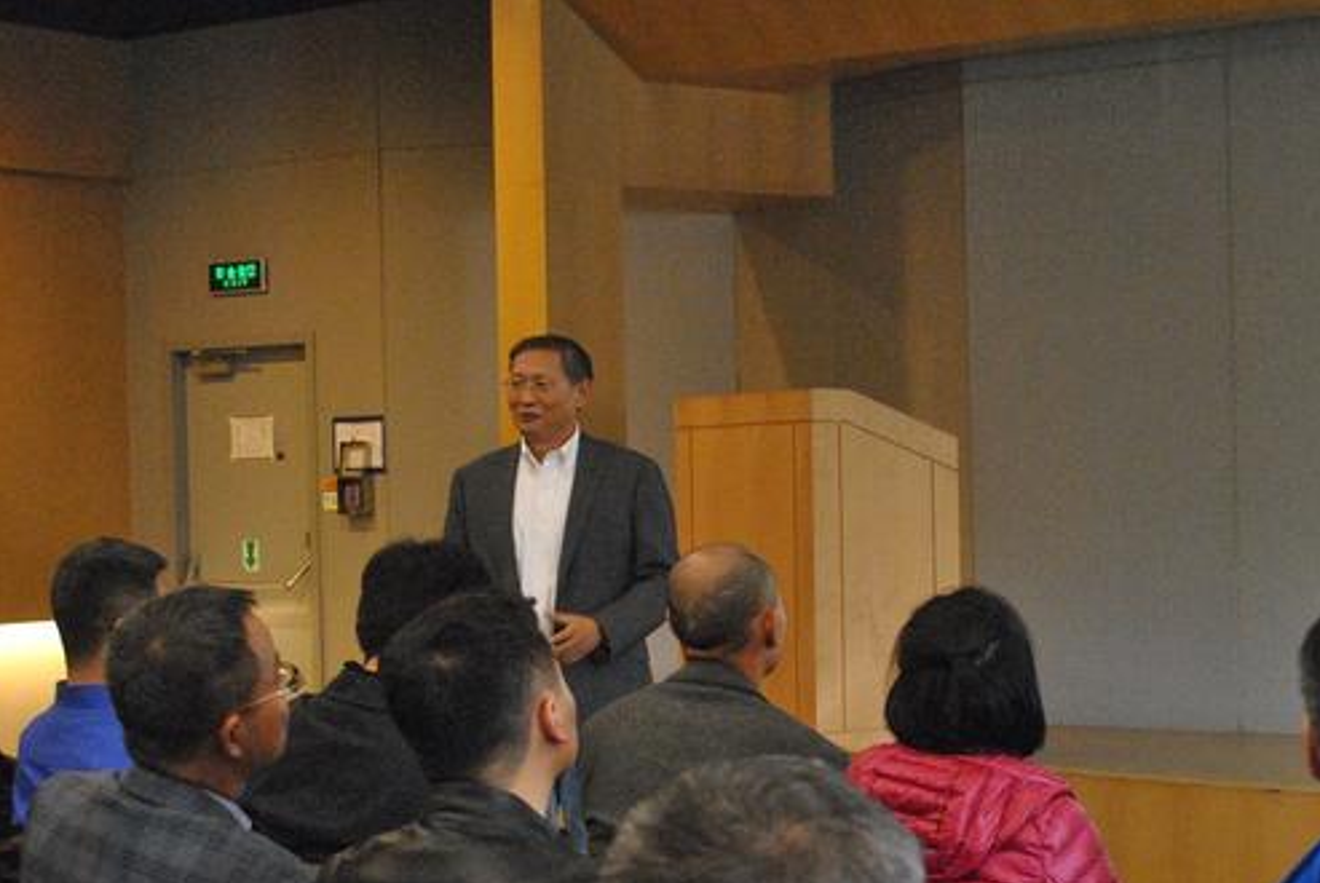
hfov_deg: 27.5
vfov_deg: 18.7
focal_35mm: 73
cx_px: 894
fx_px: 2680
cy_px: 499
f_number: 4.5
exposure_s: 1/30
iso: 1600
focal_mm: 30
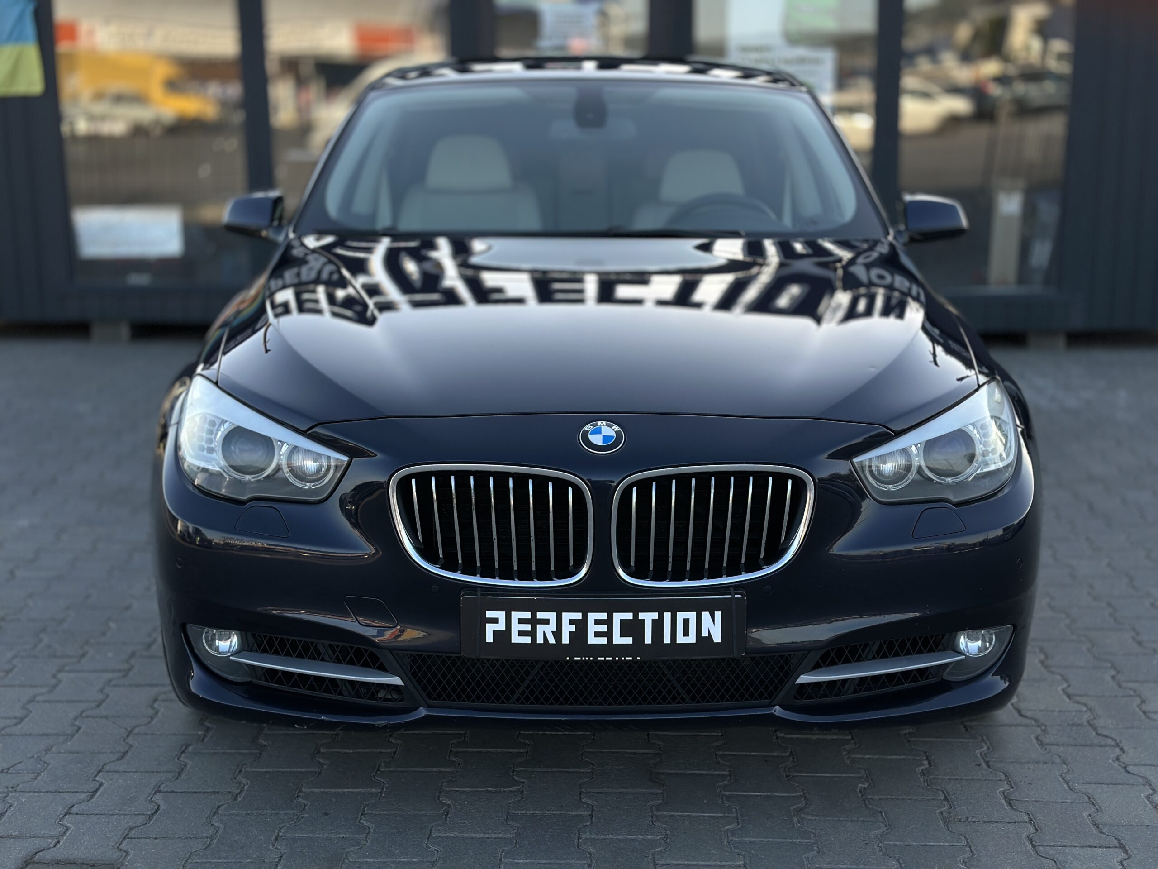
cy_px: 434
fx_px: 1606
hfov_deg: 39.7
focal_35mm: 48
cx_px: 579
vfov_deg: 30.3
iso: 80
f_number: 1.78
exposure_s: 1/1376
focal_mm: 6.86
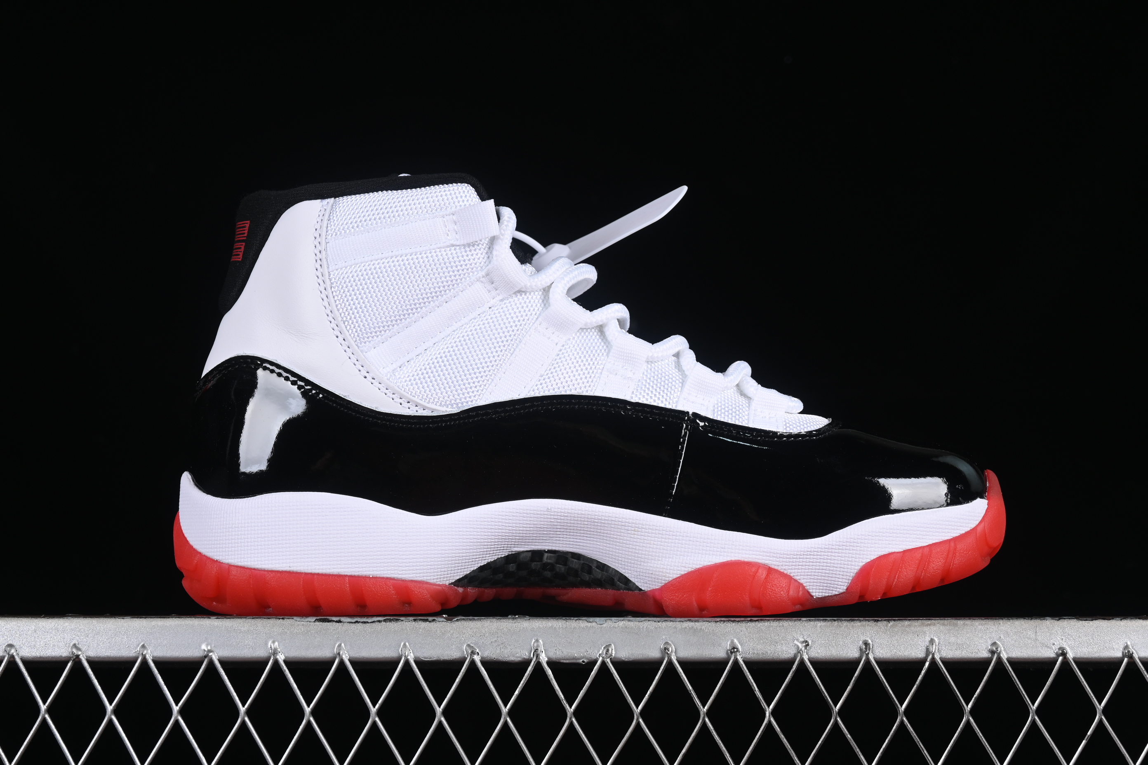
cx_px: 574
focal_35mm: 75
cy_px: 382
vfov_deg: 18.2
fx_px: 2391
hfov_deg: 27.0
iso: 160
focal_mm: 50
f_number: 8
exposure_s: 1/80
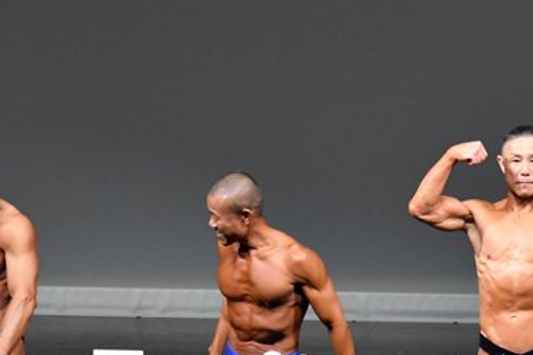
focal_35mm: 504
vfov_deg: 2.7
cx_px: 202
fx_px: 7461
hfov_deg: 4.1
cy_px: 368
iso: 5000
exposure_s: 1/400
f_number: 5.6
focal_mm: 160
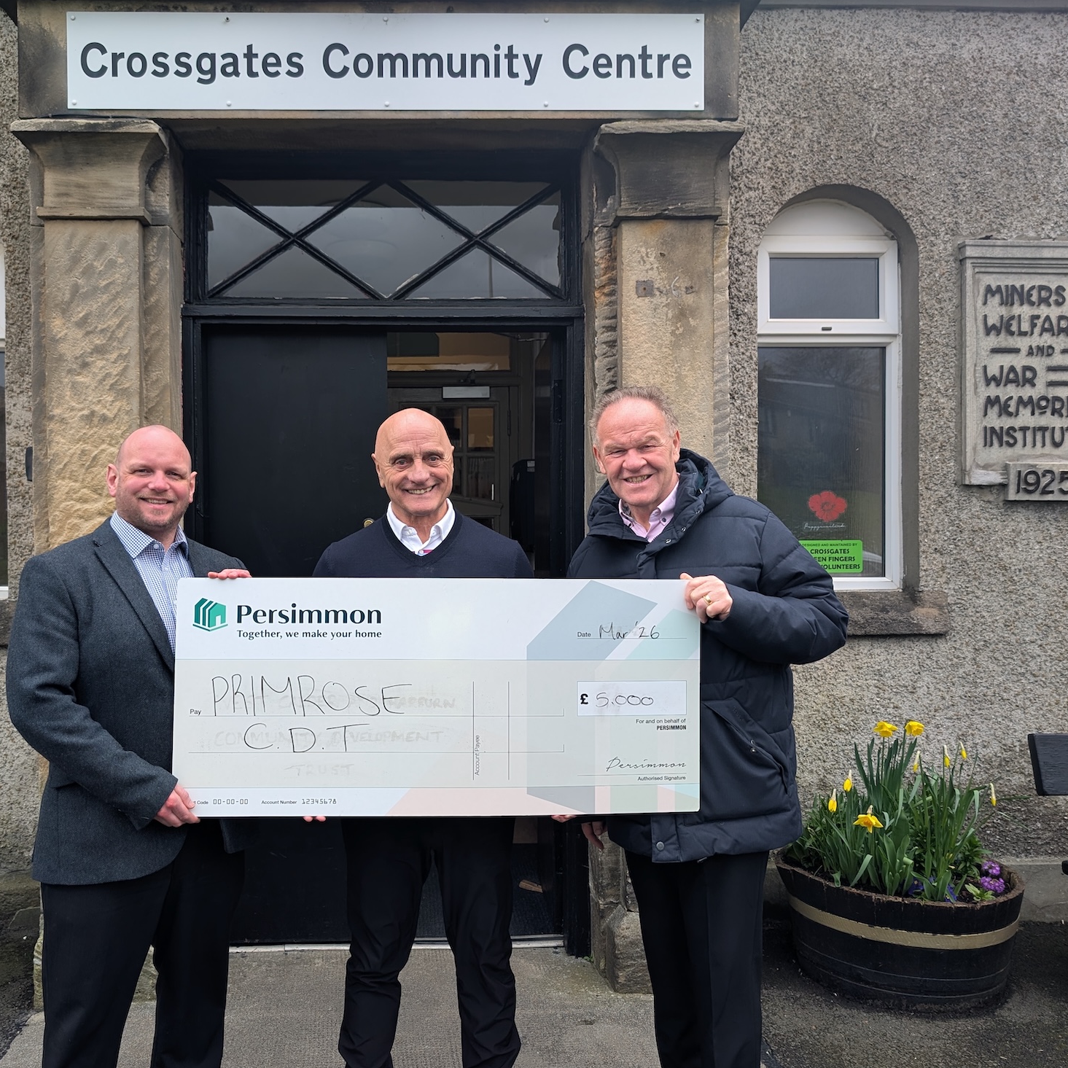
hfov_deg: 55.2
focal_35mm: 29
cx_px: 430
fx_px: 1012
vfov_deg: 55.6
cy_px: 545
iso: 21
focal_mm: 6.9
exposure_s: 1/290
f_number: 1.68
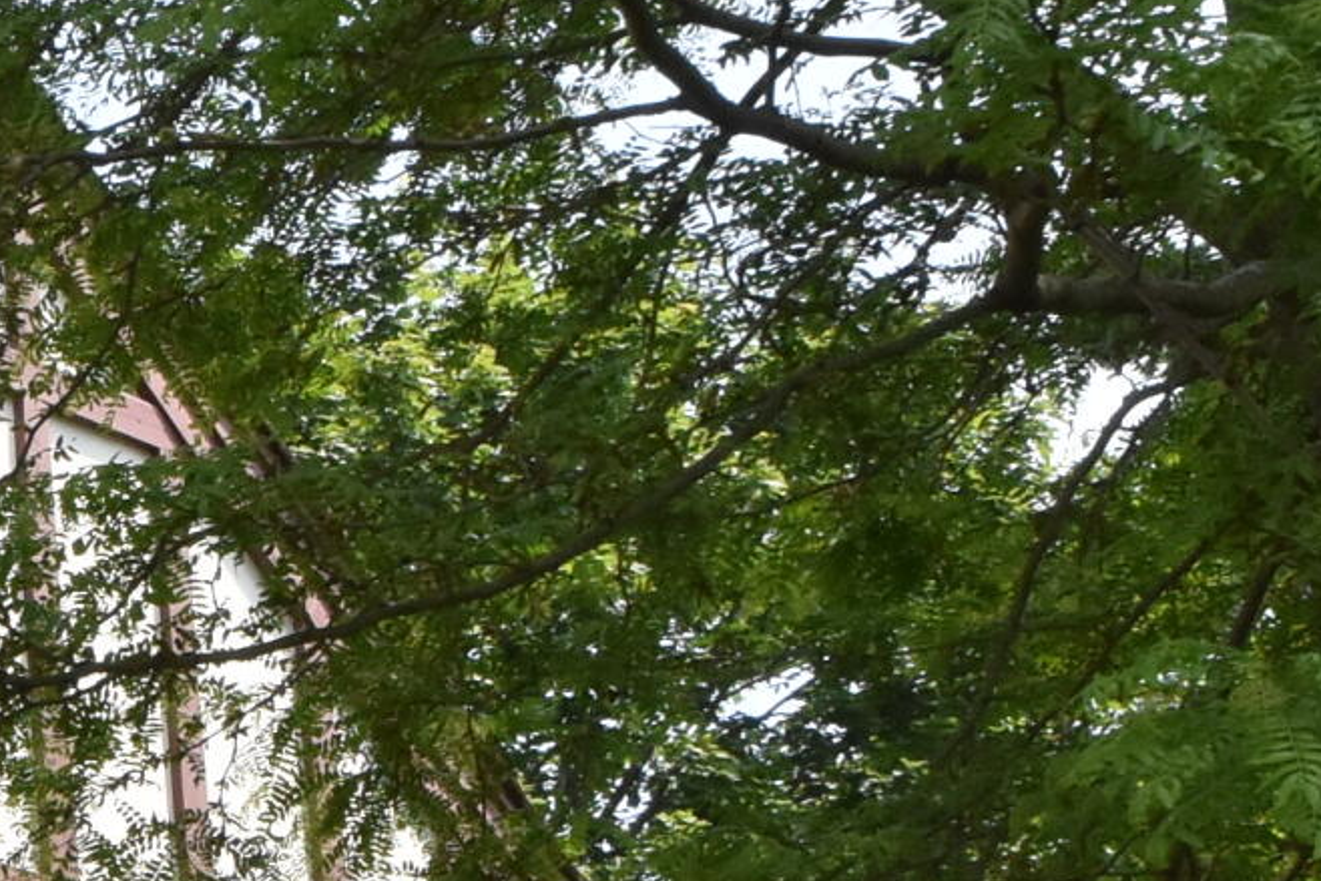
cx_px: -1217
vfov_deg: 11.4
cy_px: 1257
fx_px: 4267
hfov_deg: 14.8
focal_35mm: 116
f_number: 11
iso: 800
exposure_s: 1/500
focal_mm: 17
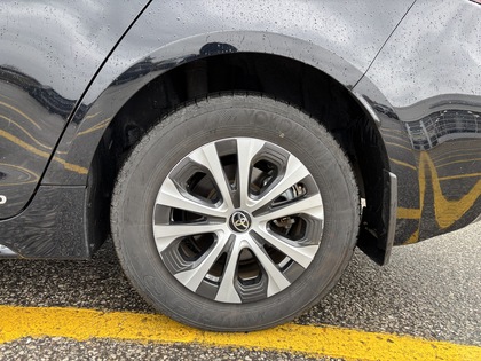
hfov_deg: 67.3
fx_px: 361
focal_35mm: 26
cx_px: 240
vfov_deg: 53.1
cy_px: 180
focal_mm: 5.96
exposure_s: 1/121
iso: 50
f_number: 1.6
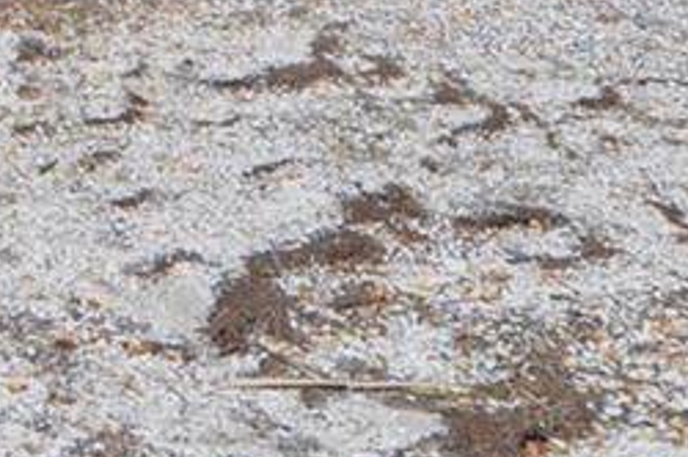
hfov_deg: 15.4
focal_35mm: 115
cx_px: -539
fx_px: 2195
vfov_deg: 9.5
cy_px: -867
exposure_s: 1/250
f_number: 8
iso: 100
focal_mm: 12
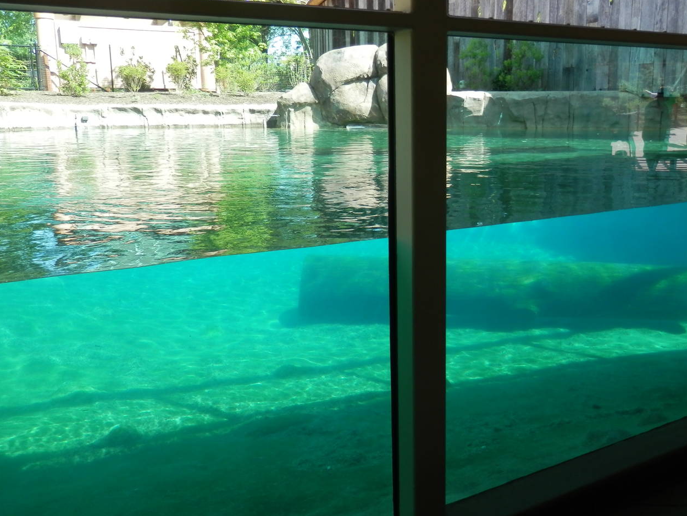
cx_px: 420
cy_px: 213
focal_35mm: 32
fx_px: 635
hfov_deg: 56.3
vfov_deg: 44.0
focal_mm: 4.5
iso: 80
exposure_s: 1/125
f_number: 3
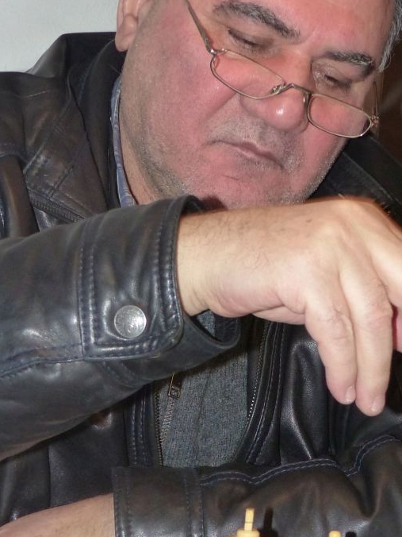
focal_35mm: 101
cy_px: 312
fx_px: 1564
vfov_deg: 19.4
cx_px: 237
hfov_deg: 14.6
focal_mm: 9.1
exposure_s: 1/125
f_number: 2.8
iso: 400
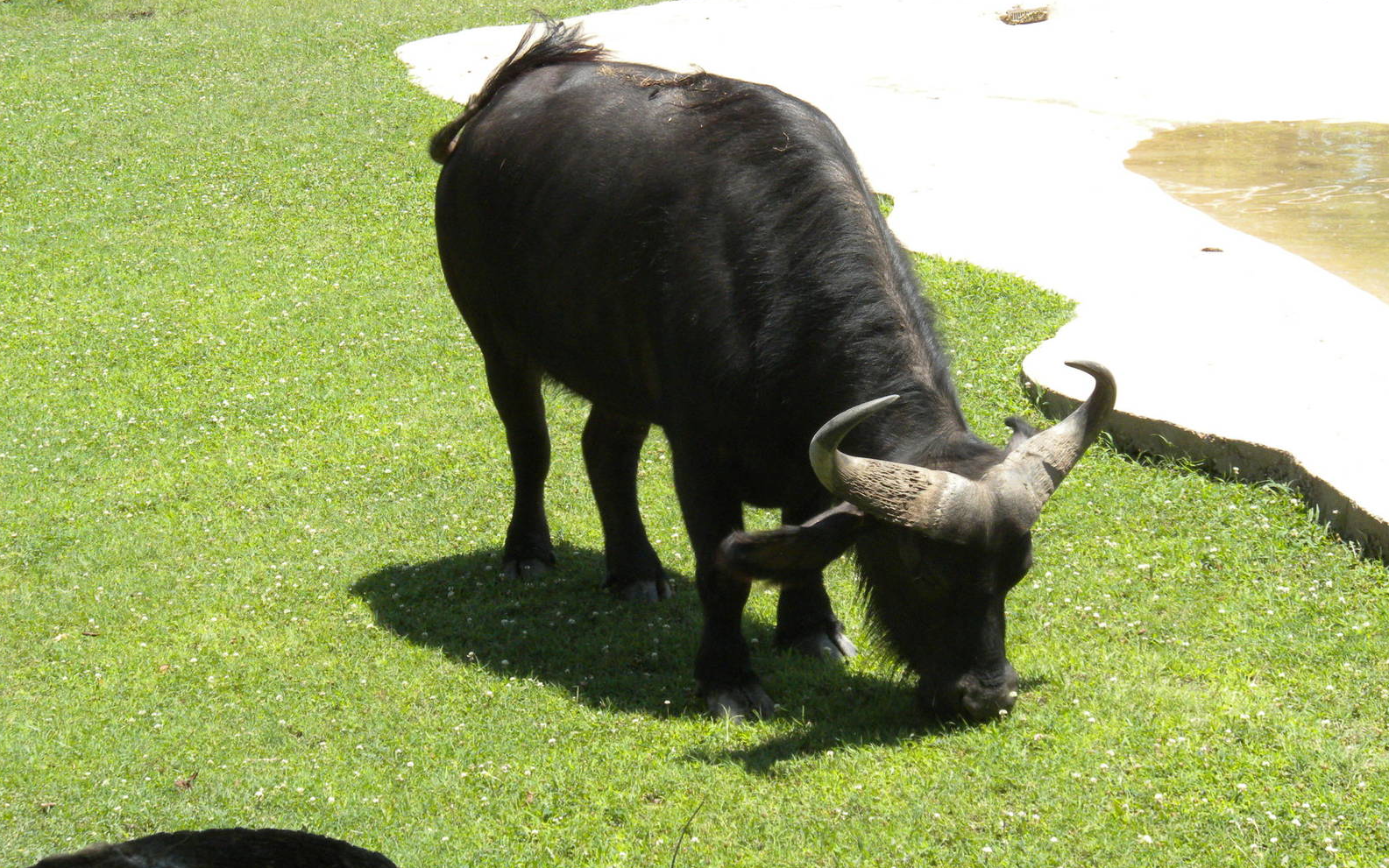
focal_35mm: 107
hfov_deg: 19.5
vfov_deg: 12.2
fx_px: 4051
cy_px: 354
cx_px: 690
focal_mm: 17.7
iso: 179
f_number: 5.1
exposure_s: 1/527
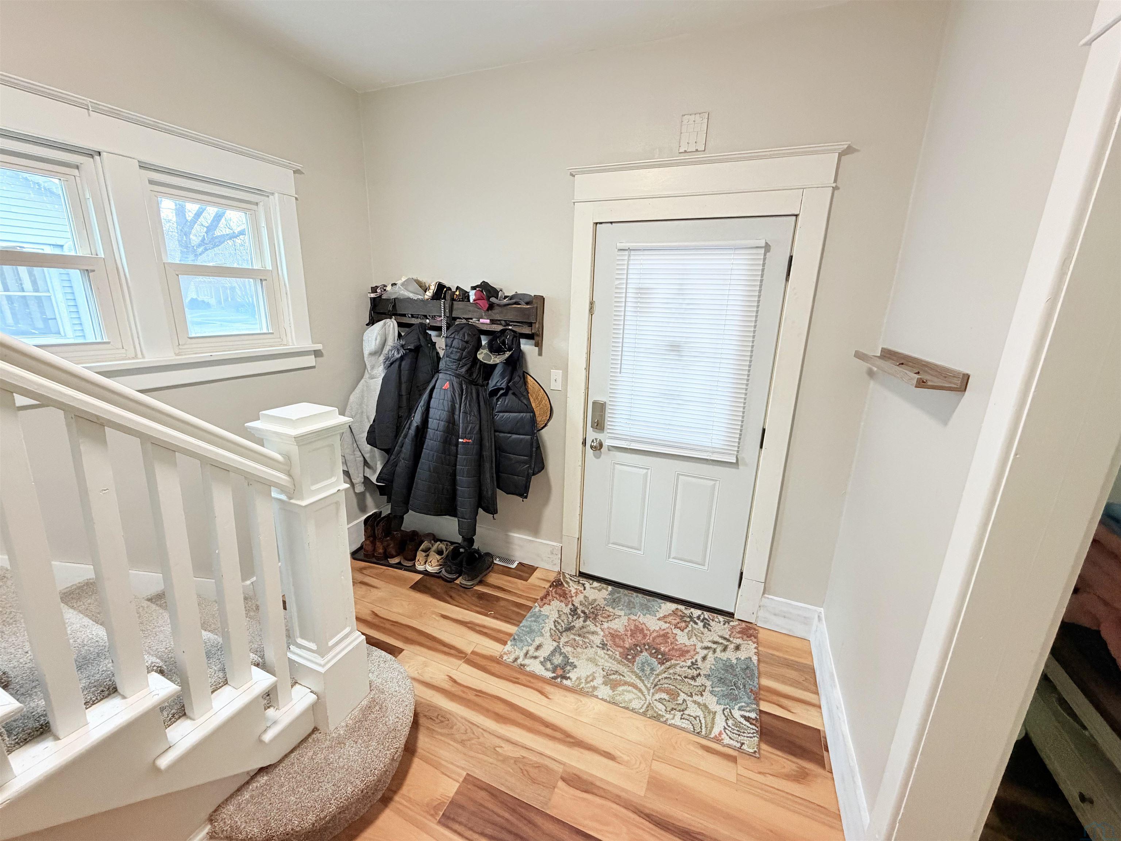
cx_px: 560
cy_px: 420
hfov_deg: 102.1
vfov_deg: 85.7
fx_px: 453
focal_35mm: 14
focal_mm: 2.22
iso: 320
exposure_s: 1/60
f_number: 2.2
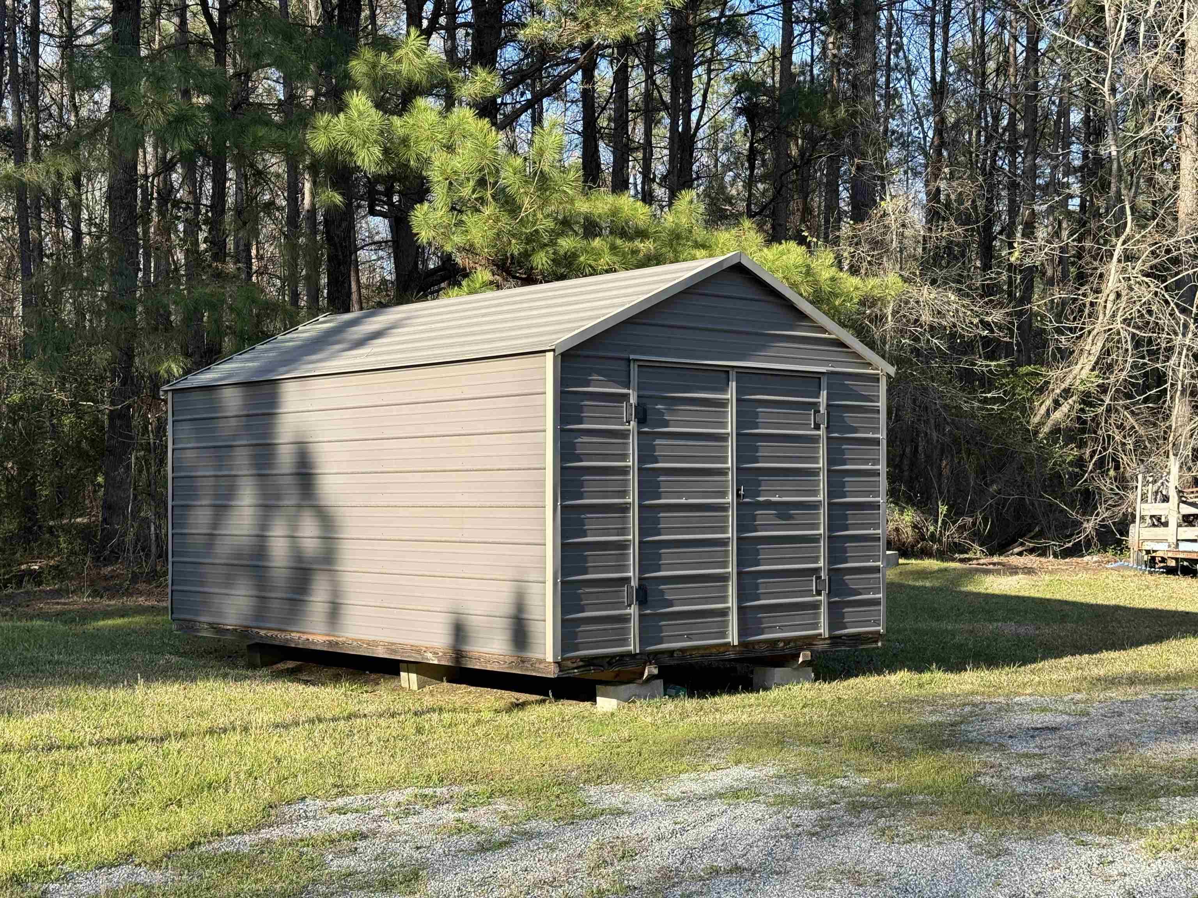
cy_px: 449
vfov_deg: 30.3
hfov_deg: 39.7
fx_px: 1661
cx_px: 599
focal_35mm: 48
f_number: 1.78
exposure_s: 1/1043
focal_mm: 6.86
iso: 64
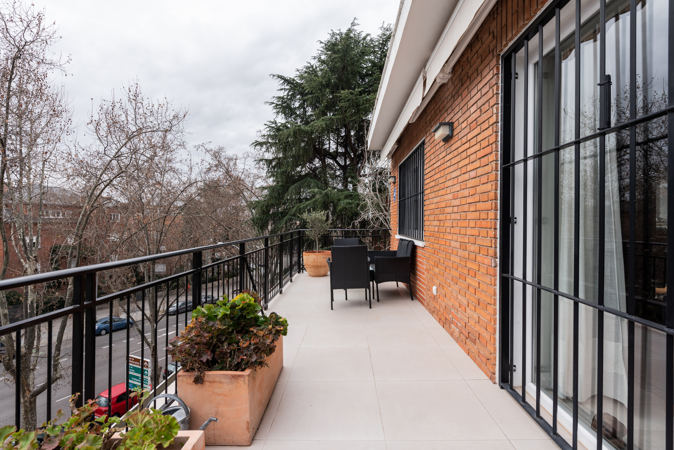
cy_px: 225
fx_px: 337
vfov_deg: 67.4
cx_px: 337
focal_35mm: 18
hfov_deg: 90.0
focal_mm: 18
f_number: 9
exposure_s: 1/60
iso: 100
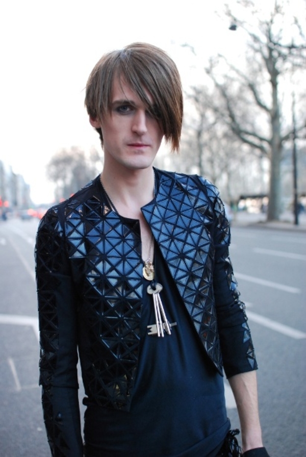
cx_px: 153
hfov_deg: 30.0
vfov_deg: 43.6
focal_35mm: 45
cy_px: 228
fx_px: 572
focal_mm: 30
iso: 640
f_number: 2.2
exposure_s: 1/200
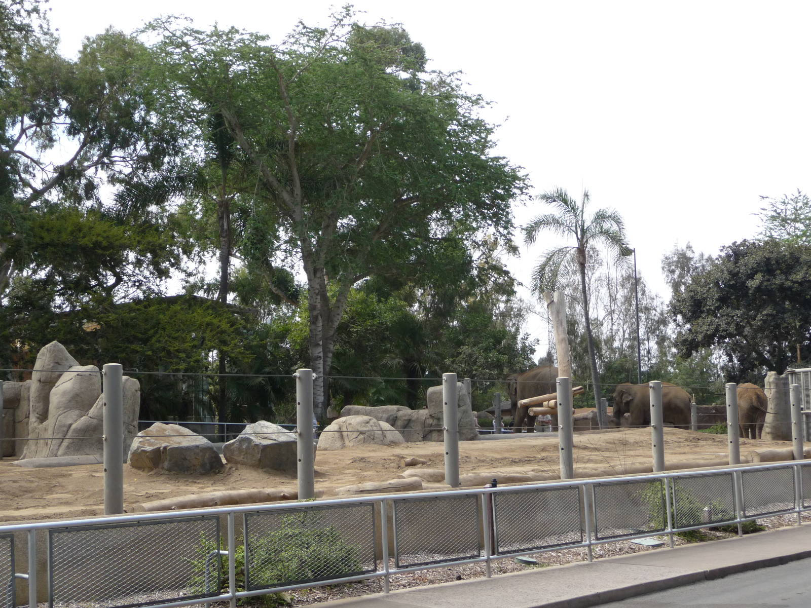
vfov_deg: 26.6
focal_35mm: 55
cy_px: 304
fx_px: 1289
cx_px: 406
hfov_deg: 34.9
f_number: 4.3
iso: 160
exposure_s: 1/500
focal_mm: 9.3
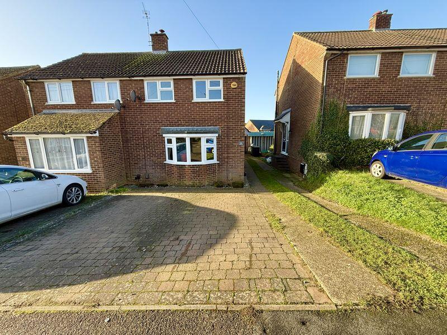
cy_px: 168
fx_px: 181
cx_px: 224
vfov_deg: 85.7
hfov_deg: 102.1
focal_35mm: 14
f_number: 2.2
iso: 64
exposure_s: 1/254
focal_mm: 2.22
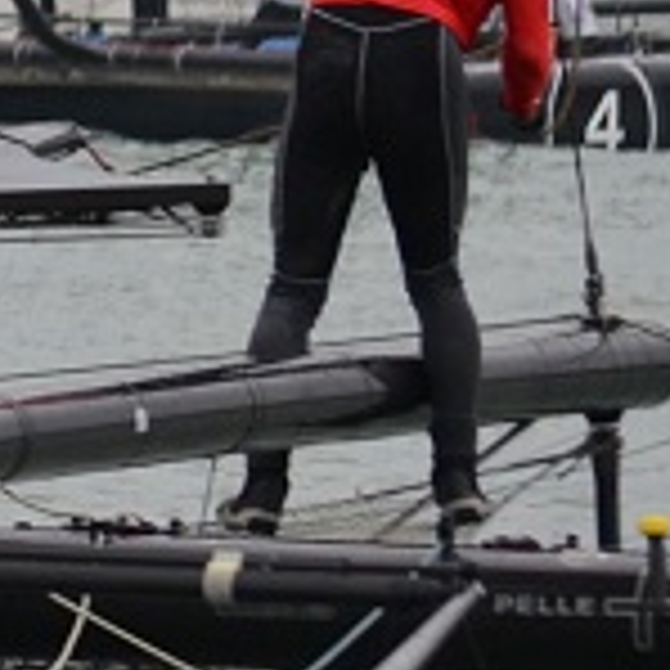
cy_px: 297
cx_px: -971
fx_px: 26934
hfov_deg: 1.4
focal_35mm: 1230
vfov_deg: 1.4
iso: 400
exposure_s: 1/1600
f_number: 5
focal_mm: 140
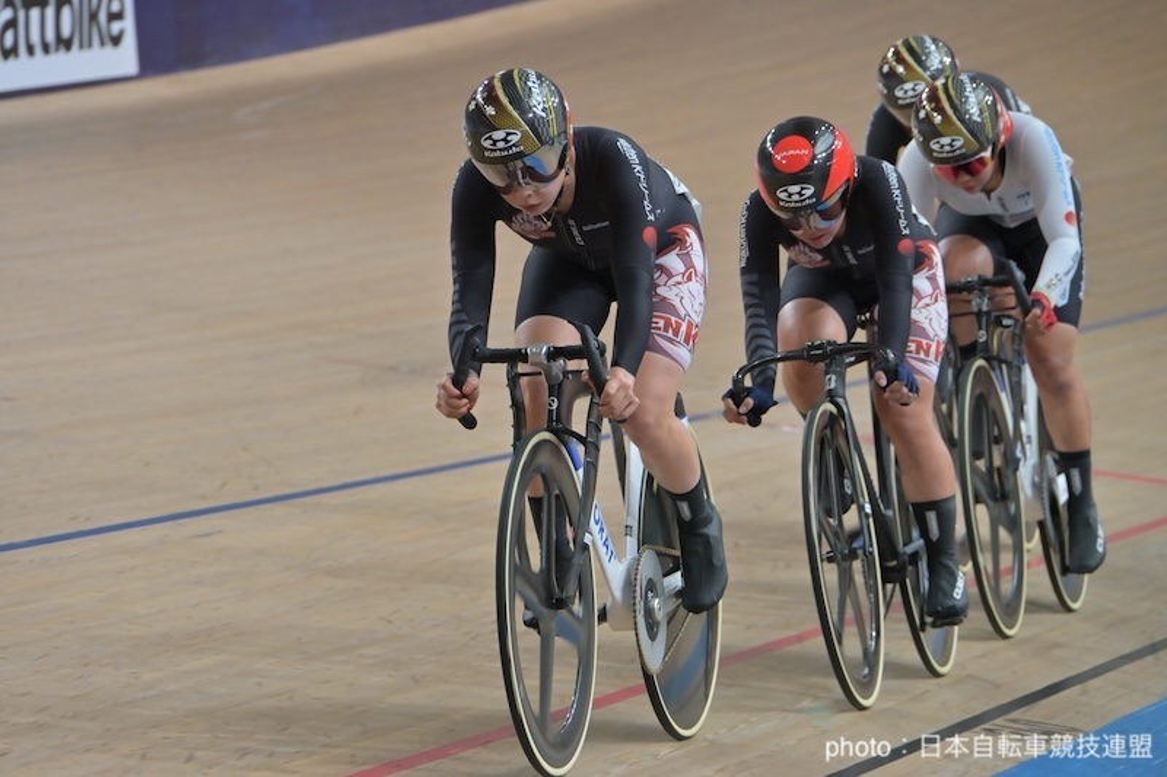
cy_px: 388
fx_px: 8750
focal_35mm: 270
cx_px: 584
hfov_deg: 7.6
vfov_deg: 5.1
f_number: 8
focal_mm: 270
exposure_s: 1/400
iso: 2000
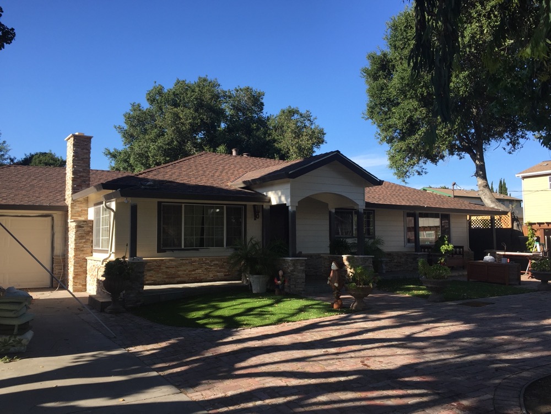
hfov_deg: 61.7
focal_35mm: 29
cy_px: 207
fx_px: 462
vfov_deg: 48.2
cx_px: 276
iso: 32
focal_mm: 4.15
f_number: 2.2
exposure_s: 1/964
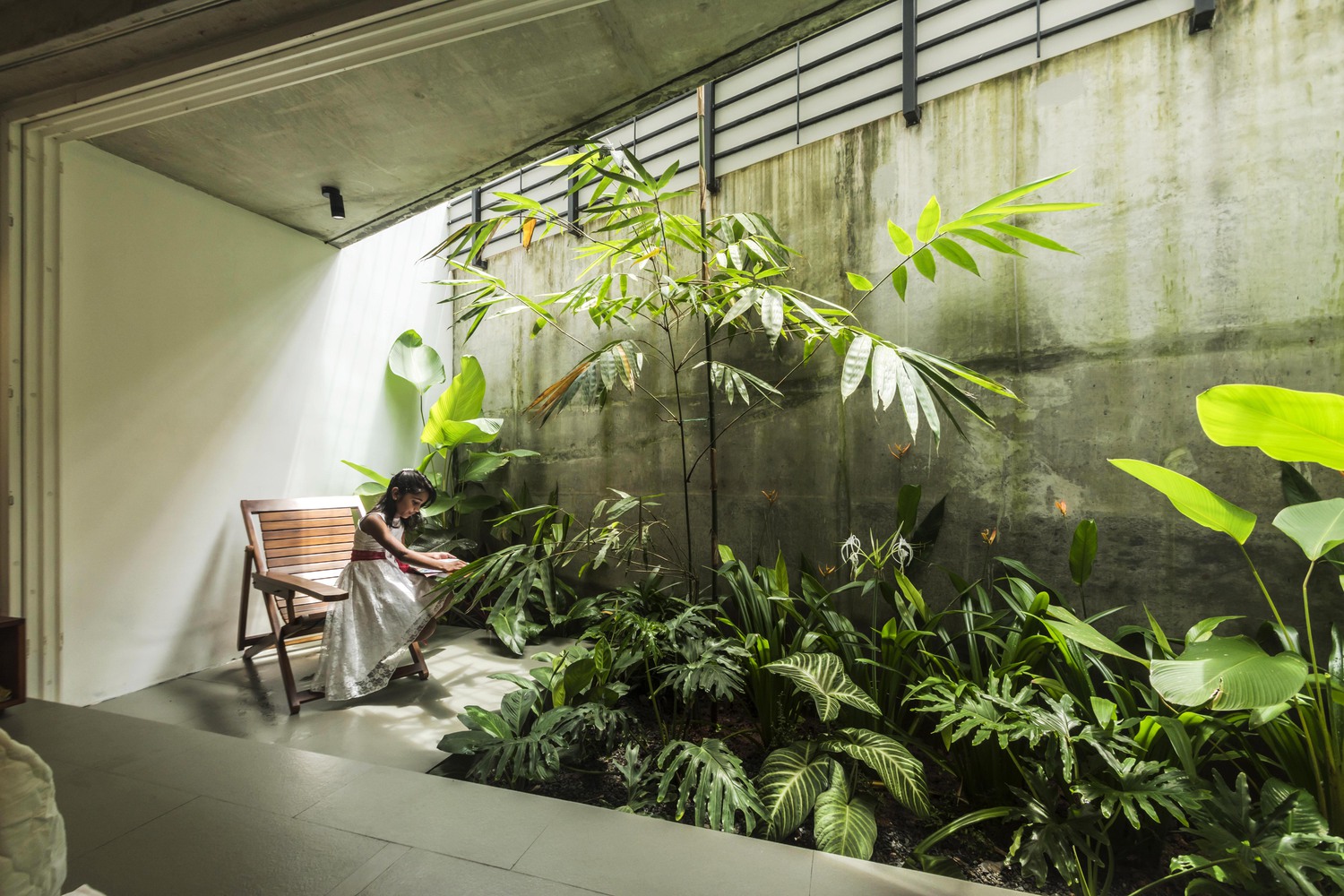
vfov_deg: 77.3
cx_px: 672
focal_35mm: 15
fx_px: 560
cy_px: 448
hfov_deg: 100.4
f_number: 8
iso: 160
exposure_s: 1/125
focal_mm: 10
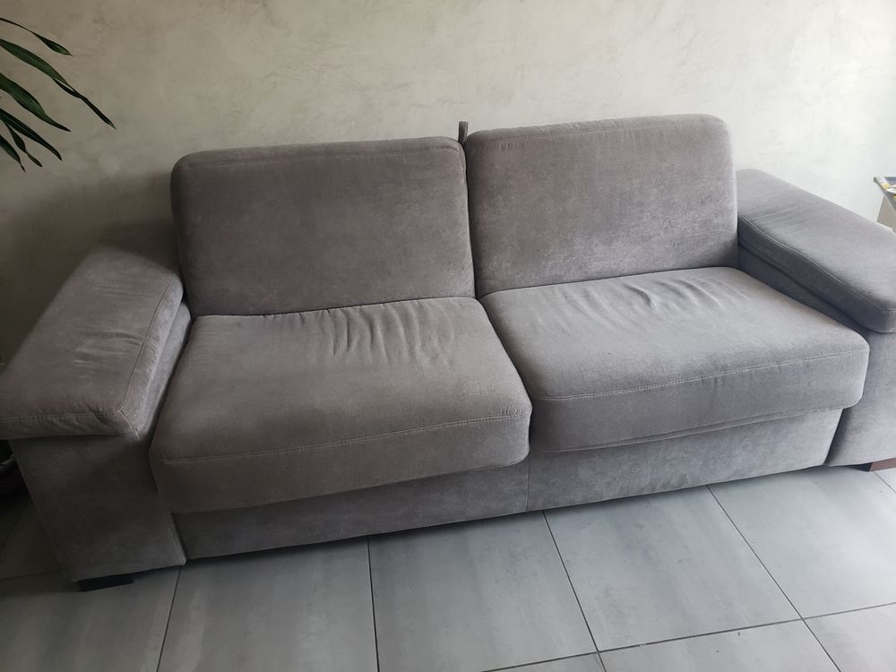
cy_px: 336
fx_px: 673
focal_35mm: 26
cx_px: 448
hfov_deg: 67.3
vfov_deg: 53.1
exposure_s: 1/50
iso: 320
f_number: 2.4
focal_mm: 4.3
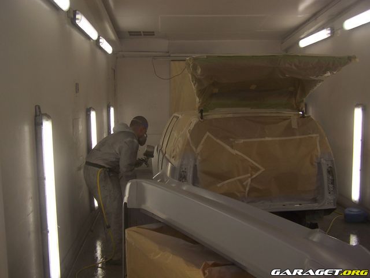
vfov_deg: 37.7
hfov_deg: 49.0
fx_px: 406
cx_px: 185
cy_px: 139
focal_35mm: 38
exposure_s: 1/60
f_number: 2.8
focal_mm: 6.3
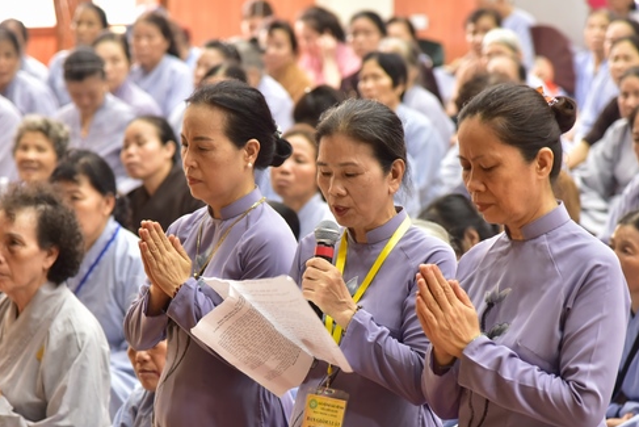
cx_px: 306
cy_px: 272
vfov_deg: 8.6
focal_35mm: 160
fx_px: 2841
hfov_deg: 12.8
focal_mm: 120
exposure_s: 1/25
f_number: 4
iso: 1250
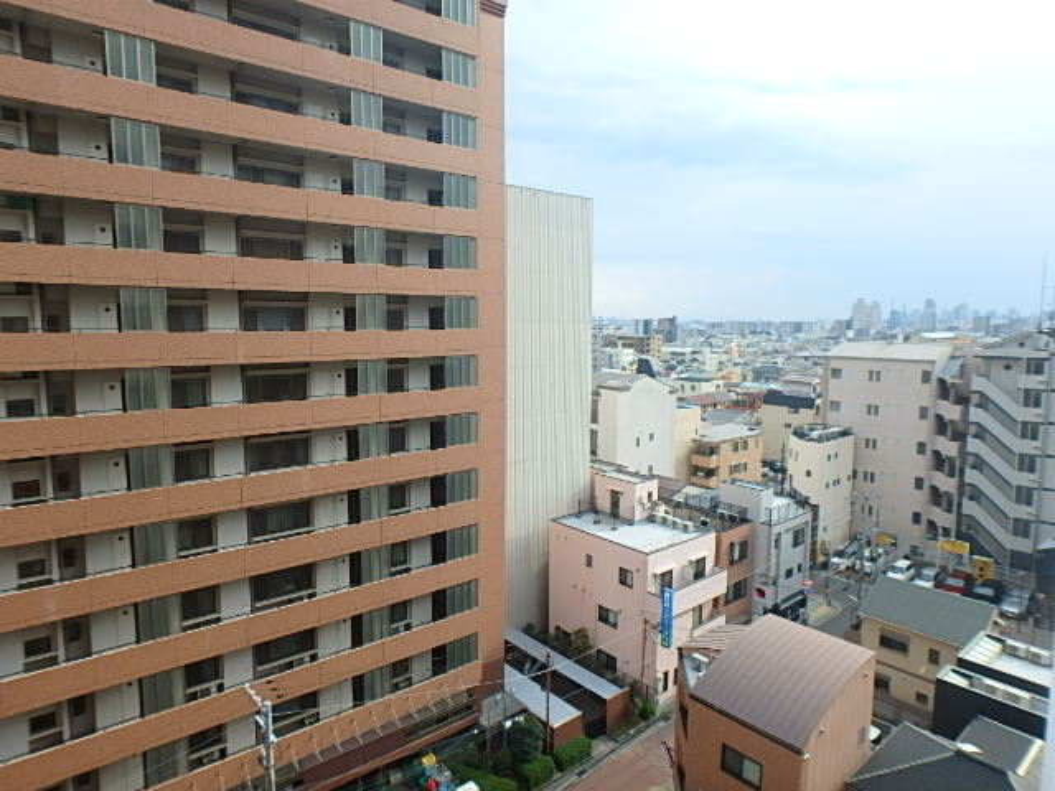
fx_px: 640
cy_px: 396
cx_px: 528
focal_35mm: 21
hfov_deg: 79.0
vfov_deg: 63.4
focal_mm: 3.7
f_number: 3.5
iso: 125
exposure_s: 1/400
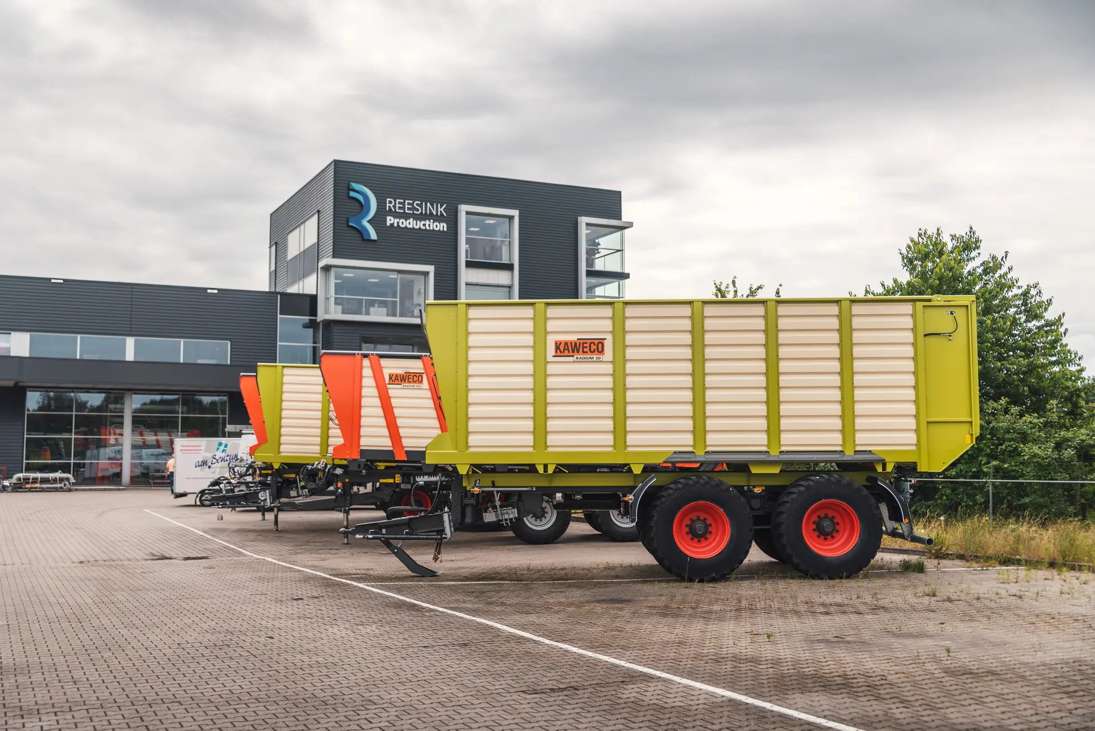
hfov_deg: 53.1
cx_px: 548
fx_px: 1095
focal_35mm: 36
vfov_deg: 36.9
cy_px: 366
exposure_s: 1/640
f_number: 3.2
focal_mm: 36
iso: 100
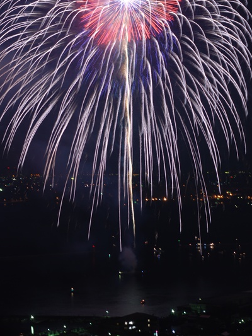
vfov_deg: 15.2
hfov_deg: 11.4
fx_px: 1261
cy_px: 174
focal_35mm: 130
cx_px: 126
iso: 100
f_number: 8
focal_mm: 80
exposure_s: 5.4
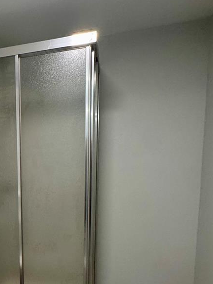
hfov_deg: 32.8
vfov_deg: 49.2
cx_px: -33
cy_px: 191
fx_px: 303
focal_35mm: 37
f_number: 2.2
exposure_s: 1/120
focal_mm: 2.22
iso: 200
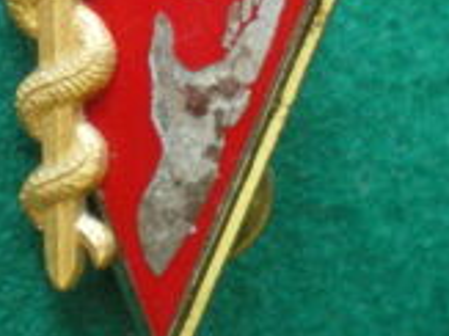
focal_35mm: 112
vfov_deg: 13.0
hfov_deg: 17.4
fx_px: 1452
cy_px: -28
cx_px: 61
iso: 400
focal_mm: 6.3
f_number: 3.1
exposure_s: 1/6
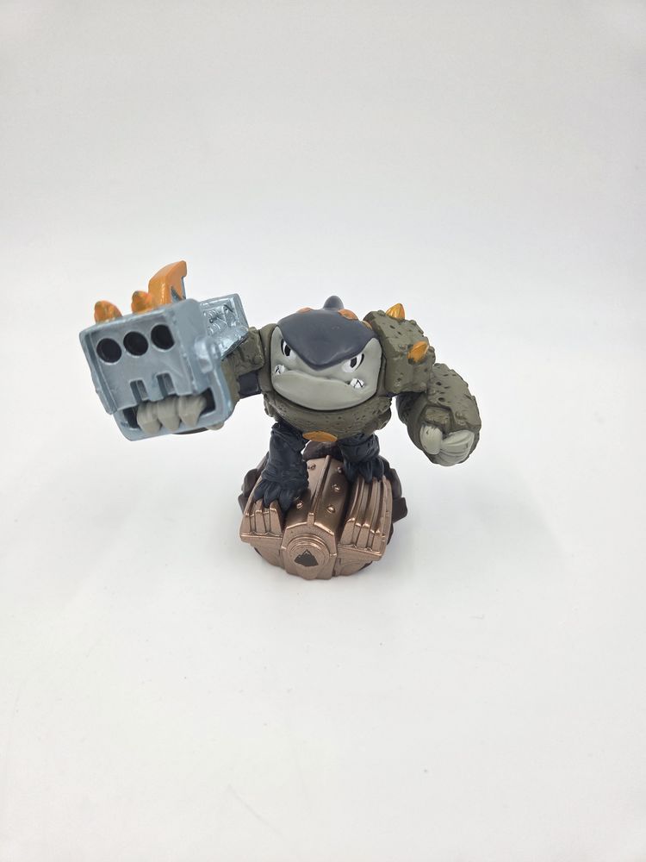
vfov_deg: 73.9
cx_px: 323
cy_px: 431
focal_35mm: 23
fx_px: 572
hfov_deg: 58.9
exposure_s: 1/97.9
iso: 25
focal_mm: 5.4
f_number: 1.8
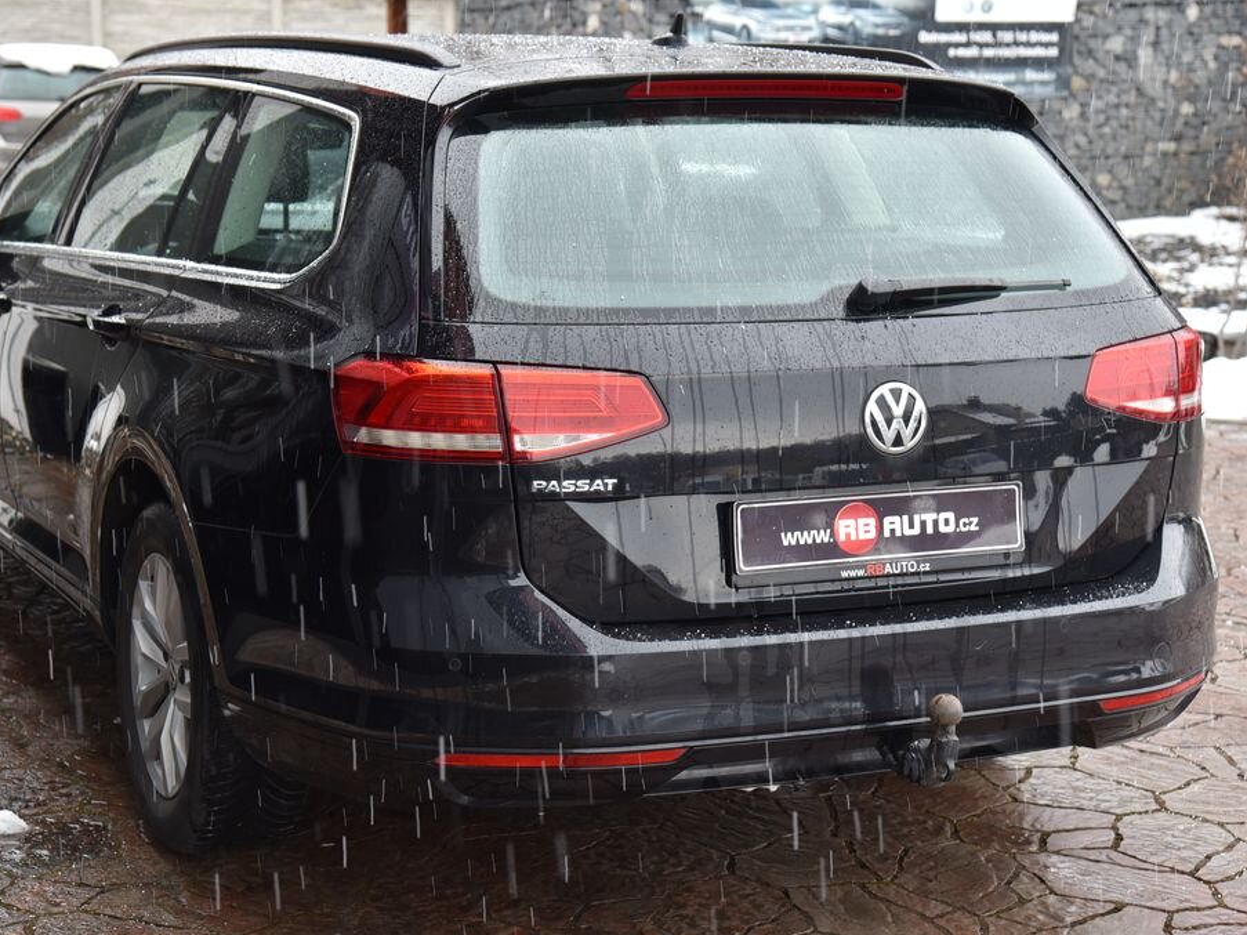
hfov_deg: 32.2
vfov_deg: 24.4
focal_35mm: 60
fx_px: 2161
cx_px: 563
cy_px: 470
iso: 500
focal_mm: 55
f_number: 5
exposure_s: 1/100
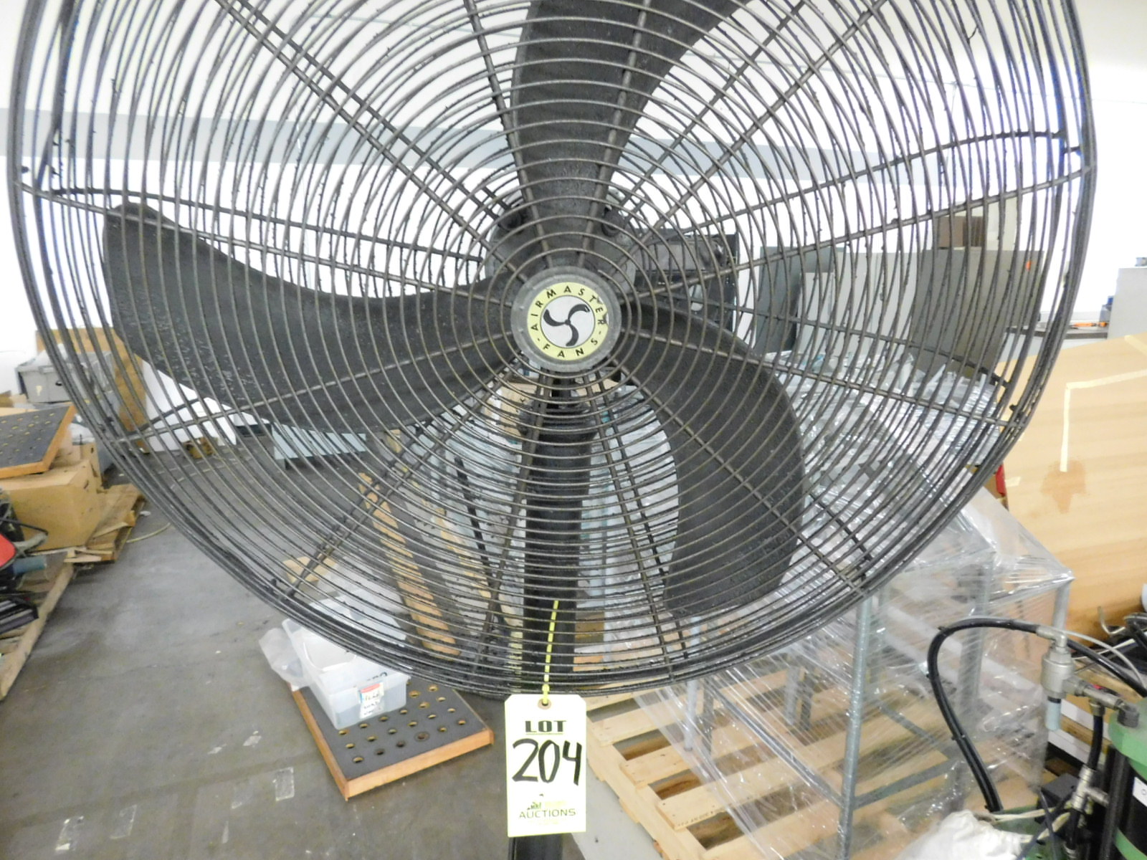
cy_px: 430
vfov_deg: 58.9
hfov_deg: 73.9
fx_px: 762
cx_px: 574
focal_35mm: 23
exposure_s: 1/8
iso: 800
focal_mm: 4
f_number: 3
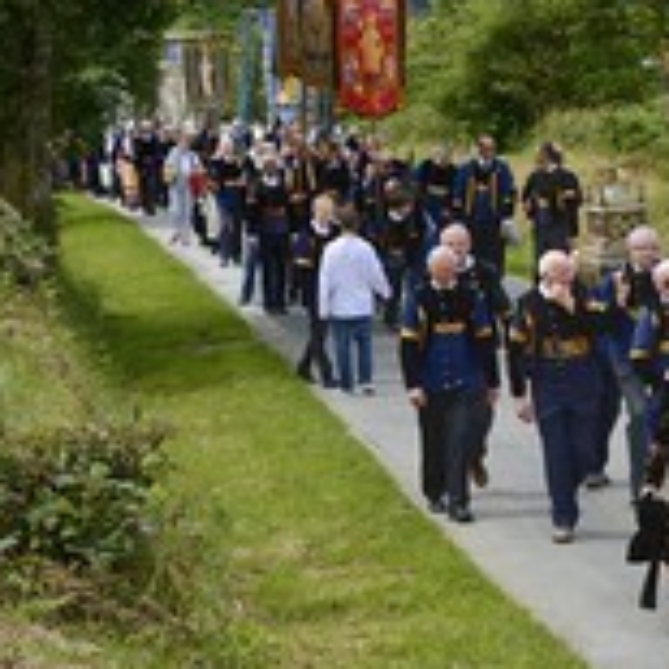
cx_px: 768
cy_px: 186
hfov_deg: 10.7
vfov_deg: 10.8
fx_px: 3520
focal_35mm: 161
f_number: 10
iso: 200
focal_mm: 70
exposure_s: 1/250
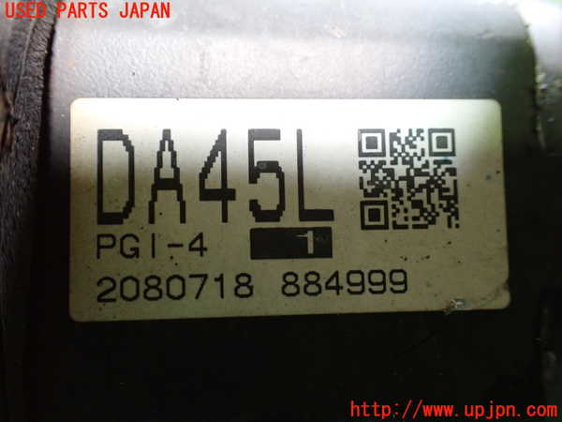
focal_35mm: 30
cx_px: 281
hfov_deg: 60.0
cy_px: 211
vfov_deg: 46.8
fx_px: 487
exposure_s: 1/80
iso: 800
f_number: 2.3
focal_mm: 5.4
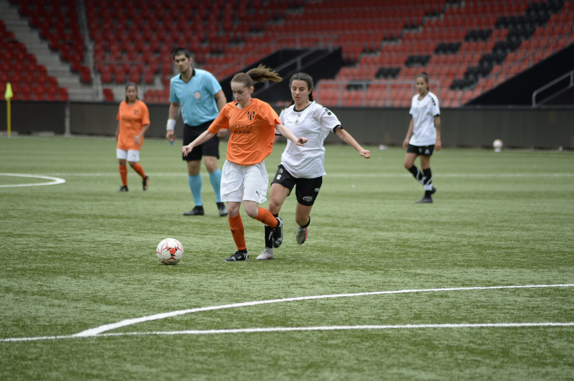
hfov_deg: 8.6
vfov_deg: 5.7
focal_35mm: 240
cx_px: 287
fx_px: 3822
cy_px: 190
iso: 400
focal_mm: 240
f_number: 5
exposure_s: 1/1000
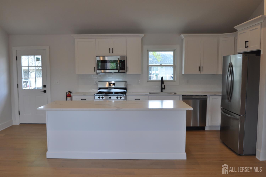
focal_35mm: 33
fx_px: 243
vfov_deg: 39.8
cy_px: 88
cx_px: 133
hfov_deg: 57.3
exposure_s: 1/90
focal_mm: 22
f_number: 4.8
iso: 400
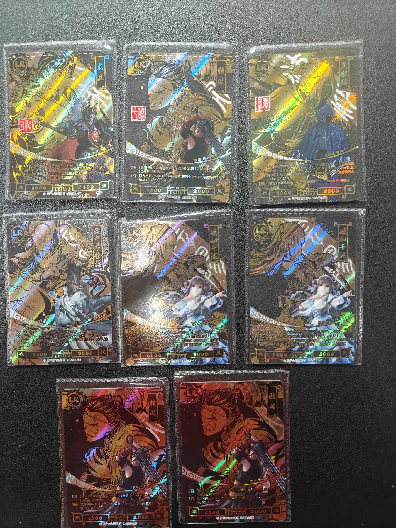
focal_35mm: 24
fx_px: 366
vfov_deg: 71.6
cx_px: 198
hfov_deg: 56.8
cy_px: 264
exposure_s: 1/35
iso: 160
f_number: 1.8
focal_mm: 5.59
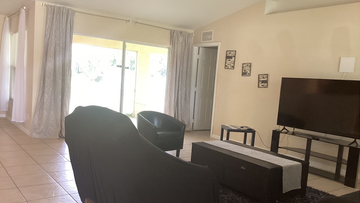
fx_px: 325
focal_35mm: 34
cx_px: 180
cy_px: 112
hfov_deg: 58.0
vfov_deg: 34.6
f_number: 2.4
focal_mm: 3.3
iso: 160
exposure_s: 1/60
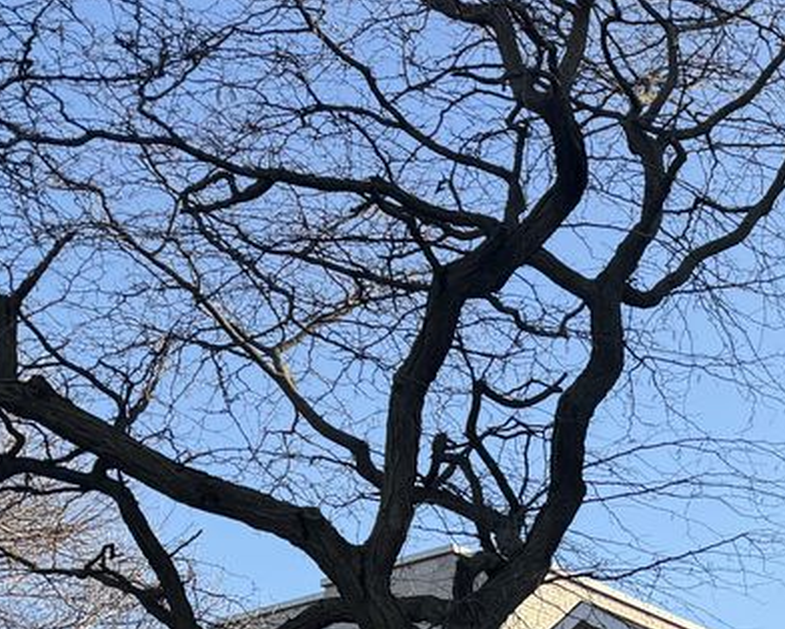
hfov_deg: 19.1
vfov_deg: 17.0
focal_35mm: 86
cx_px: 1218
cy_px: 787
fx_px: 1999
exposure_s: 1/1901
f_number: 1.78
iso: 80
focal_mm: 6.76
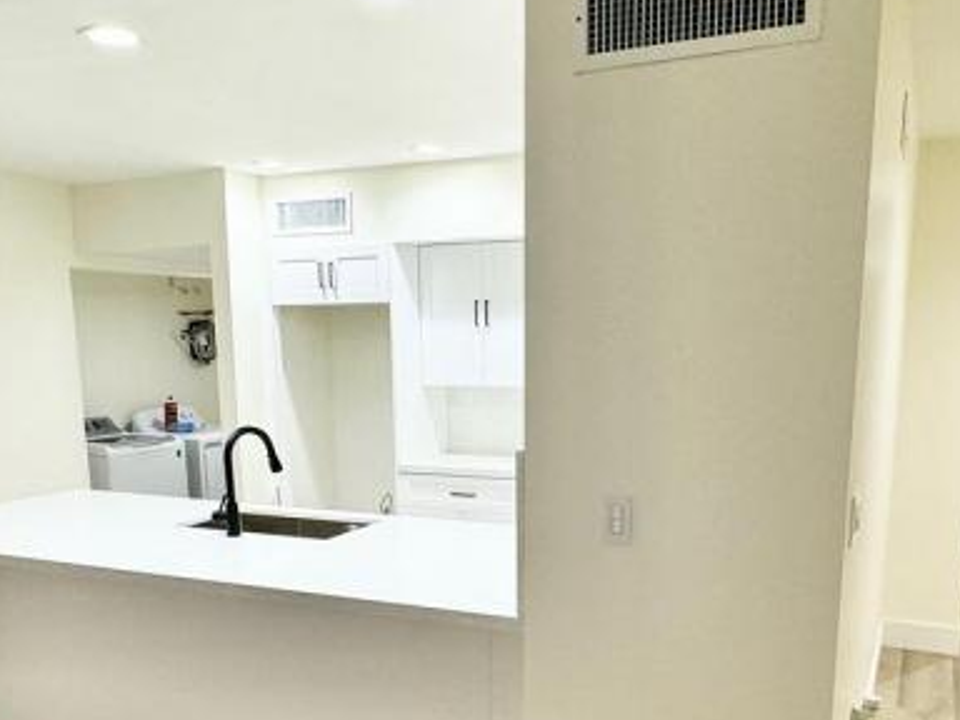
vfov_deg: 39.6
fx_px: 971
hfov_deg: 52.6
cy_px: 540
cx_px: 492
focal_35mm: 35
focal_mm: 2.22
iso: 160
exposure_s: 1/120
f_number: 2.2
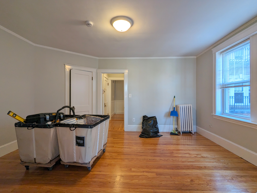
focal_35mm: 16
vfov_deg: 78.2
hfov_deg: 94.4
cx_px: 128
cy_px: 96
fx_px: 119
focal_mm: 2.35
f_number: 2.2
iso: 57
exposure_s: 1/40
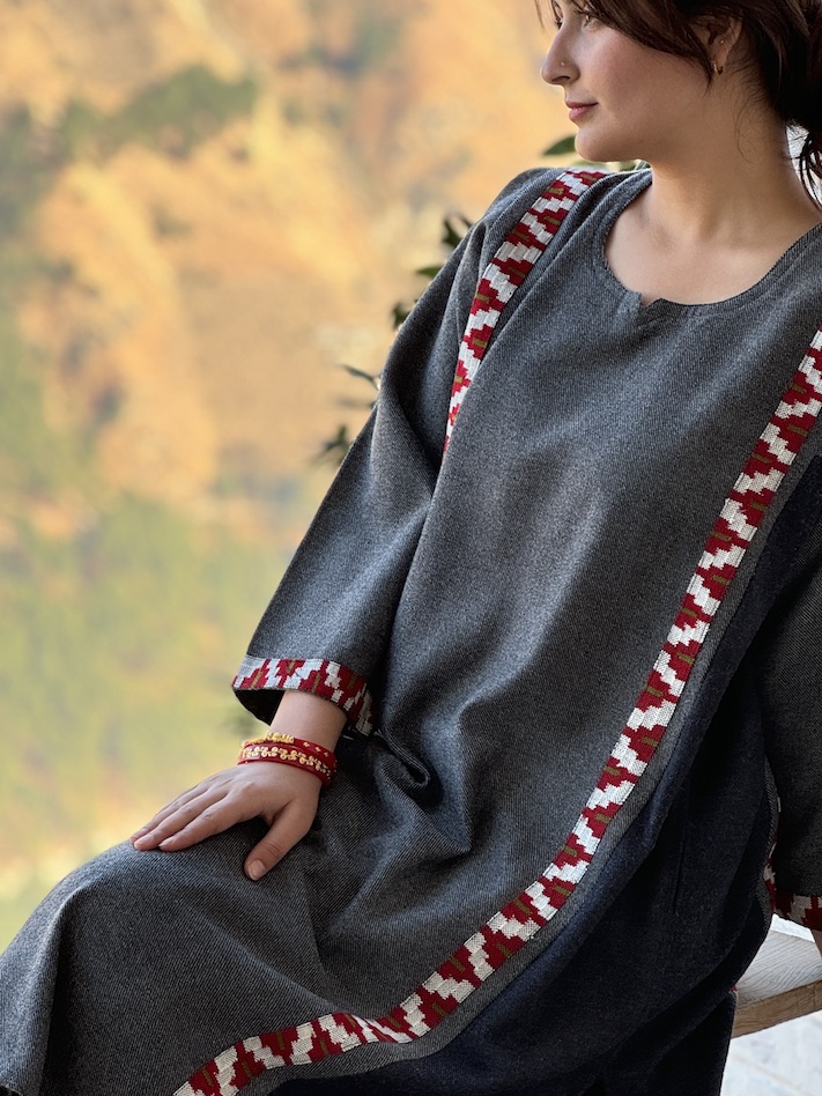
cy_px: 652
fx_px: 3293
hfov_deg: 14.2
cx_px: 453
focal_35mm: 104
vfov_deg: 18.9
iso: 40
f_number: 2.8
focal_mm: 9
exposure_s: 1/99
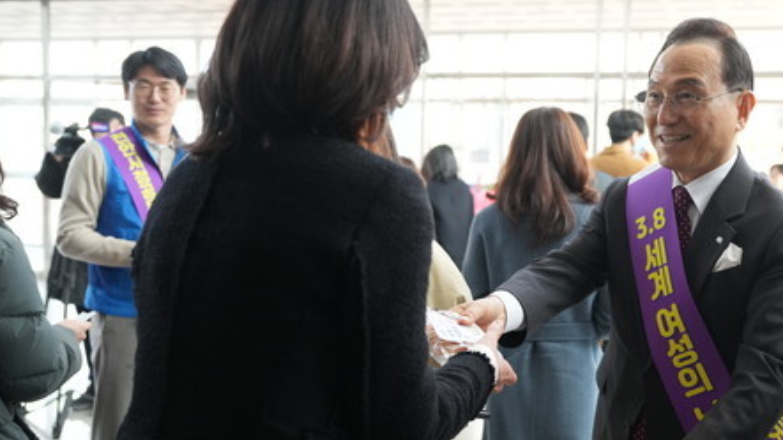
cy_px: 240
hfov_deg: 45.6
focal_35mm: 44
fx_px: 913
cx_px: 527
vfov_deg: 27.1
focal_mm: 31
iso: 1250
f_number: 2.8
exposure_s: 1/320
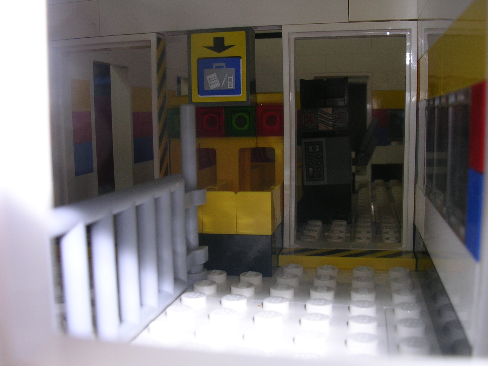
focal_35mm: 38
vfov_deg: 37.7
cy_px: 183
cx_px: 244
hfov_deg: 49.0
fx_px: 536
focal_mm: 5.8
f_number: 5.6
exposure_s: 1/60.1
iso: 50
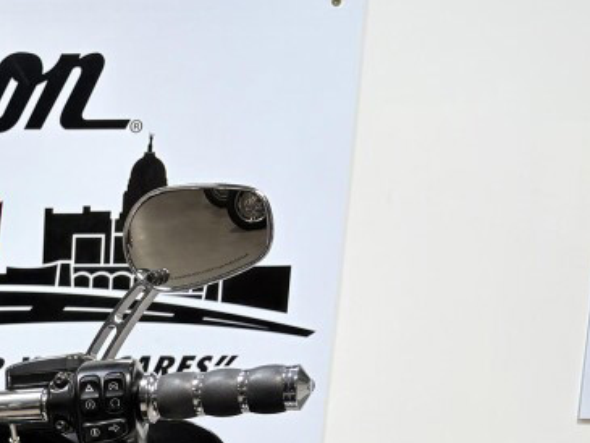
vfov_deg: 17.9
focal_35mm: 76
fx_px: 1296
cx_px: -263
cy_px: 605
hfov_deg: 21.9
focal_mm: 5.96
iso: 40
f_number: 1.6
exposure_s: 1/120
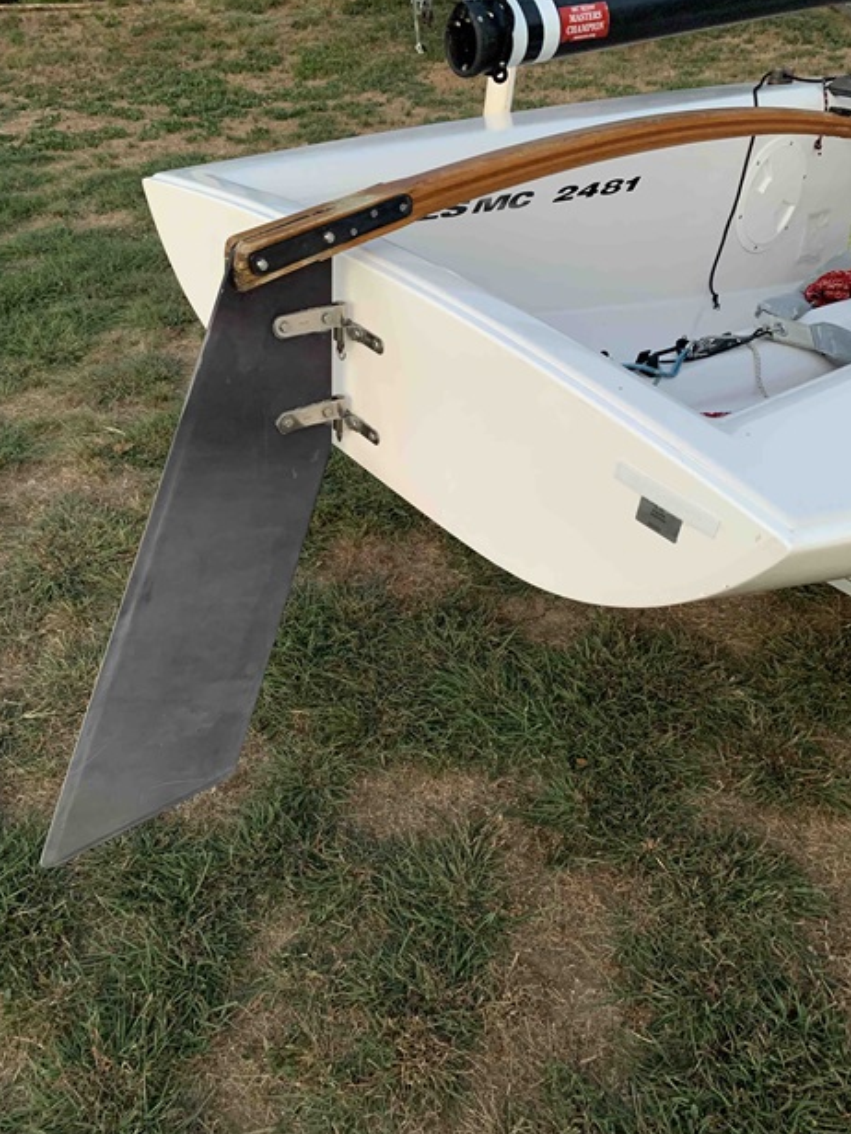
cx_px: 416
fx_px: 885
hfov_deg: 51.4
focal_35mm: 27
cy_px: 582
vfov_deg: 65.3
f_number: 1.8
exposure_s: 1/38
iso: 400
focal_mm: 4.25
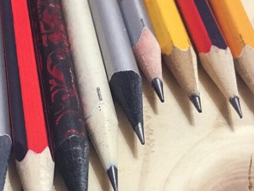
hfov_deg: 34.4
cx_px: 47
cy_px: 130
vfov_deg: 26.8
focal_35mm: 54
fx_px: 396
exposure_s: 1/20
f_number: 2.2
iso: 200
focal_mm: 4.15
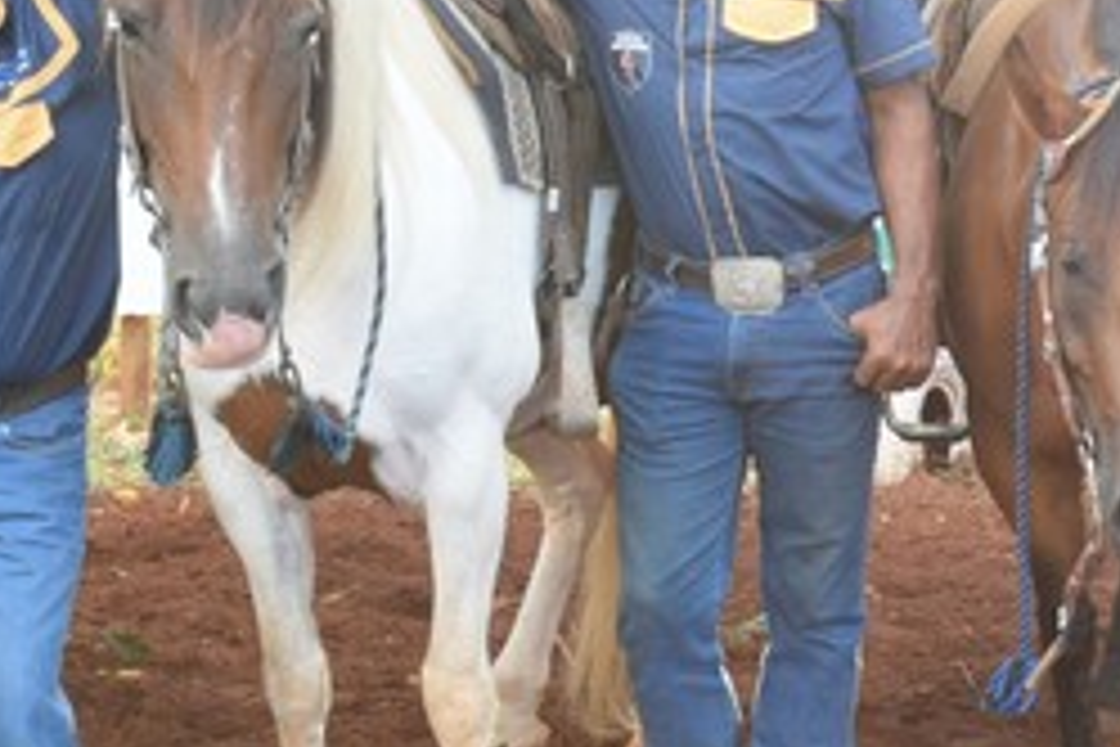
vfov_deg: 11.5
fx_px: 3702
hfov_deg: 17.2
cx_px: 756
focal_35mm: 119
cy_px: 540
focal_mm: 22
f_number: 6.3
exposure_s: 1/160
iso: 800
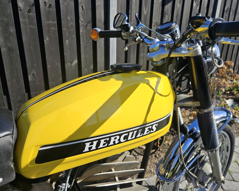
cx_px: 120
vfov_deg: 58.8
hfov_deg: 70.3
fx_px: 170
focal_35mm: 24
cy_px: 95
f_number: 1.8
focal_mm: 5.4
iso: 25
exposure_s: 1/1429
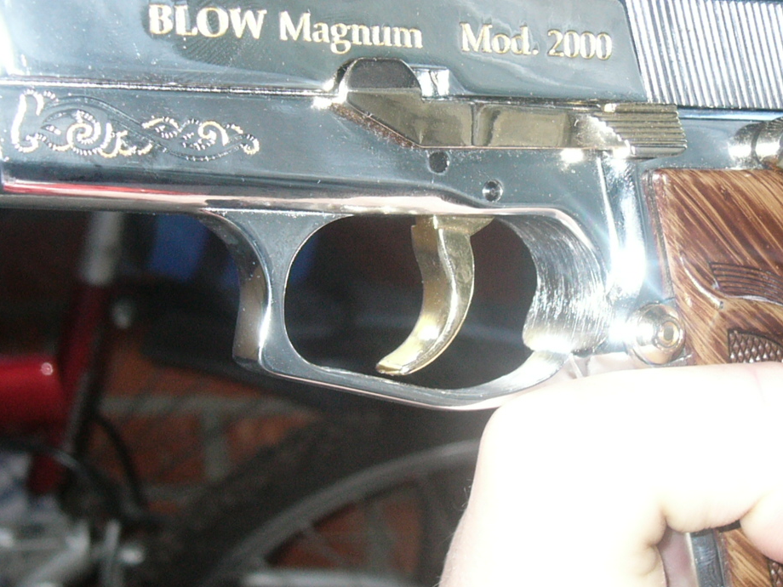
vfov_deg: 18.4
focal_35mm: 80
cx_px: 363
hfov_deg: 24.4
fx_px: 1810
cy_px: 245
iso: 150
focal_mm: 7.6
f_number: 3.2
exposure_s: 1/60
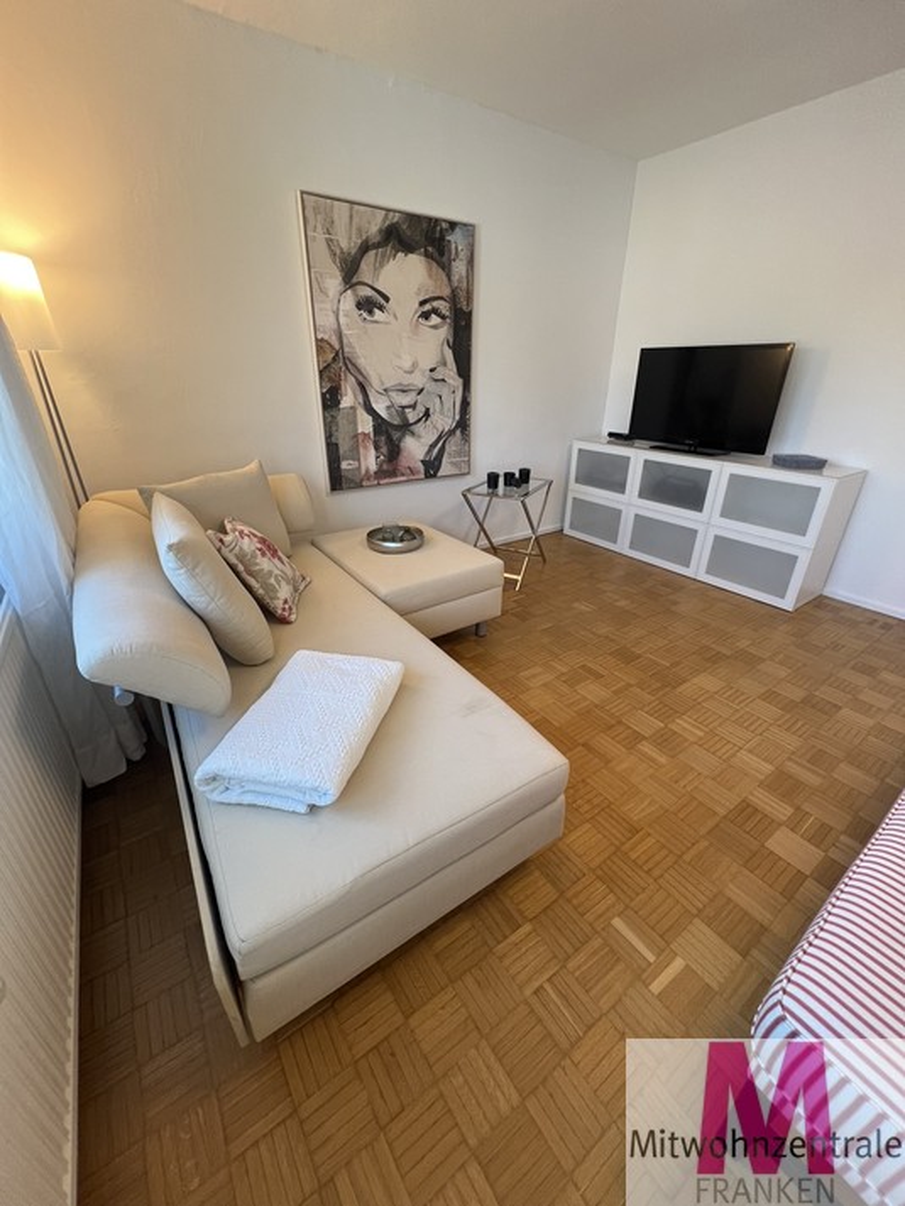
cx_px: 452
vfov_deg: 106.2
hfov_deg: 89.9
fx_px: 453
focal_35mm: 13
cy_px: 603
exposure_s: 1/100
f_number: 1.8
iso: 100
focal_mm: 1.57
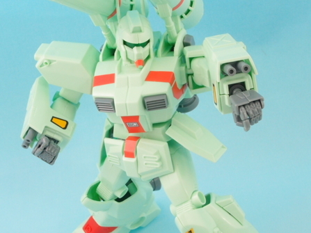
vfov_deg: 21.6
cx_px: 164
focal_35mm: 68
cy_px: 138
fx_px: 611
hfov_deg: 28.6
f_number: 8
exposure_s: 1/1.3
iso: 100
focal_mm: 8.16
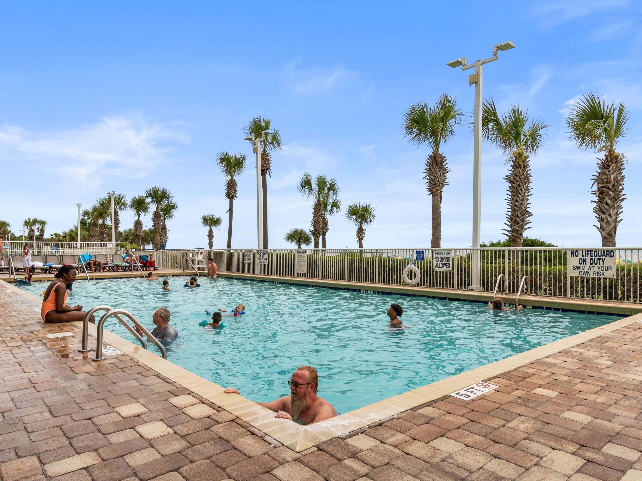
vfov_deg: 58.9
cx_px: 327
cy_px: 239
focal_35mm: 23
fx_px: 427
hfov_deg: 73.9
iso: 100
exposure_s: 1/400
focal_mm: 14
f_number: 10
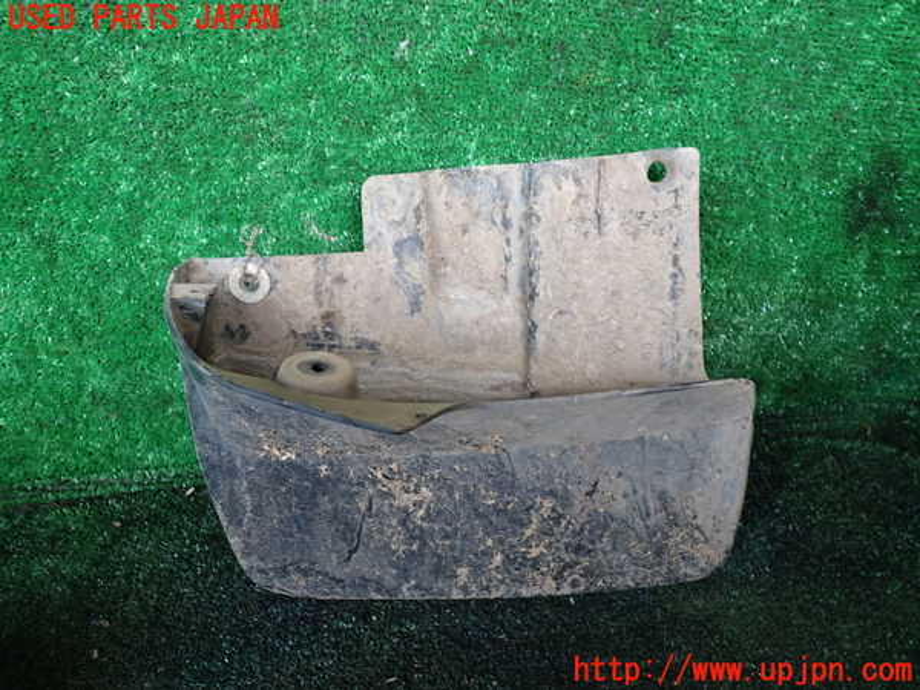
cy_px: 345
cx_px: 460
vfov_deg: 46.8
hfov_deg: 60.0
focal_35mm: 30
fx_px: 797
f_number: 2.3
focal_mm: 5.4
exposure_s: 1/30
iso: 320
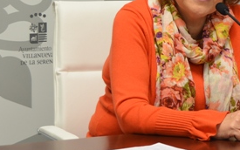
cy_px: 31
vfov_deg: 8.8
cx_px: 213
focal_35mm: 149
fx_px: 975
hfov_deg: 13.9
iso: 400
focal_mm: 42
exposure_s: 1/30
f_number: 5
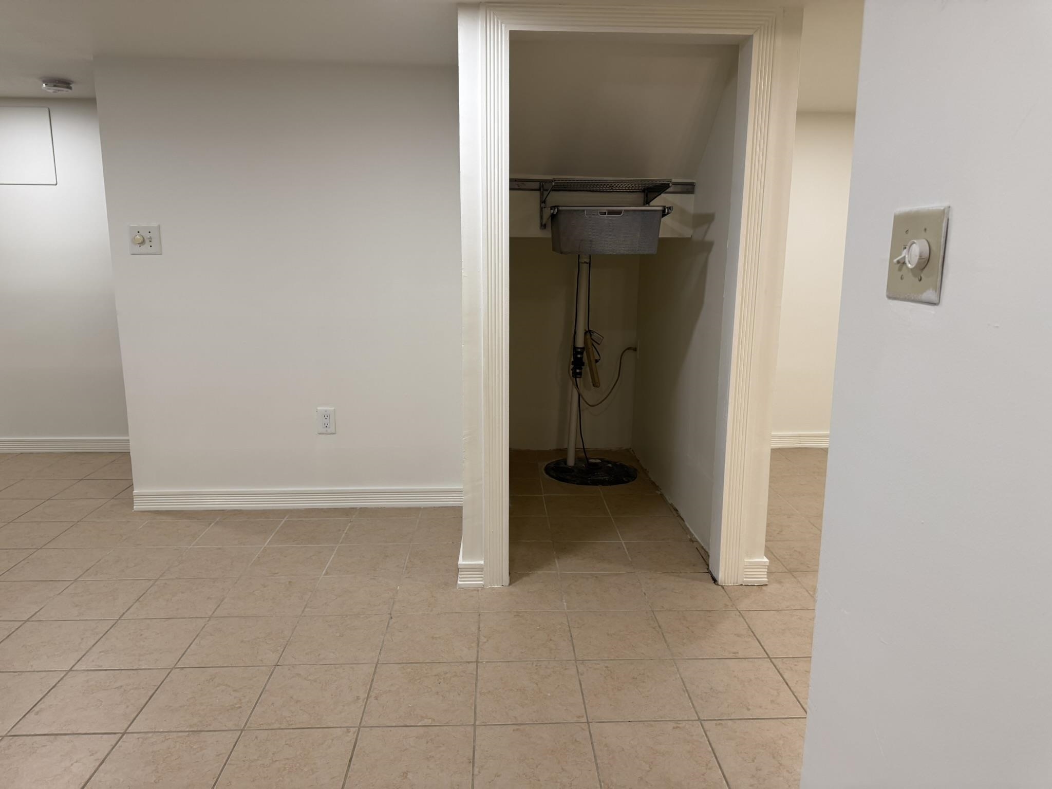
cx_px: 526
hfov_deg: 71.6
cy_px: 394
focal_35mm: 24
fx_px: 729
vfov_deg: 56.8
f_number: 1.78
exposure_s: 1/120
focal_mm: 6.76
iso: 125
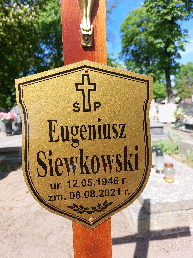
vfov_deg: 71.6
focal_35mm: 24
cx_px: 96
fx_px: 178
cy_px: 129
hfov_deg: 56.8
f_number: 1.8
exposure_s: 1/462
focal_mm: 5.23
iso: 25
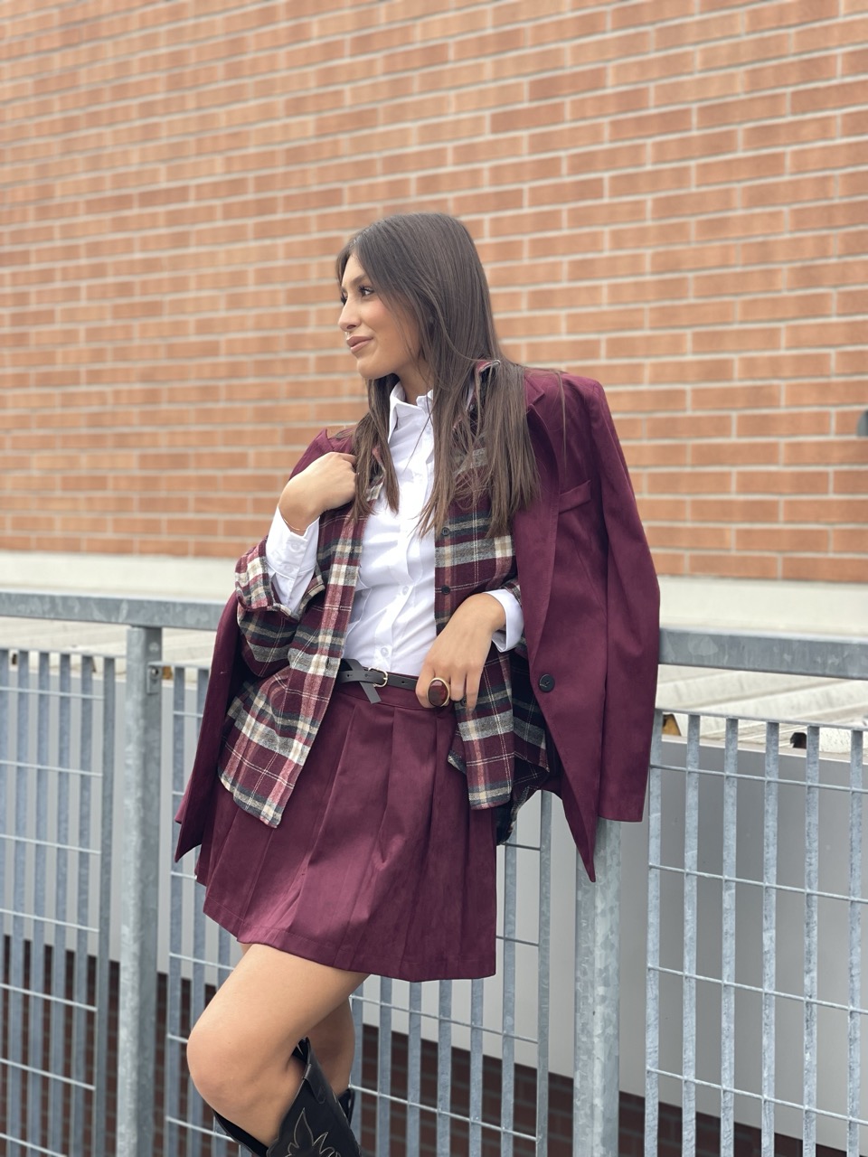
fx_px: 2140
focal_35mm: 64
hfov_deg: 22.9
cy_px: 578
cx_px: 434
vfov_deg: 30.3
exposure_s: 1/144
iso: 20
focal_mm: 7.5
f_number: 2.2
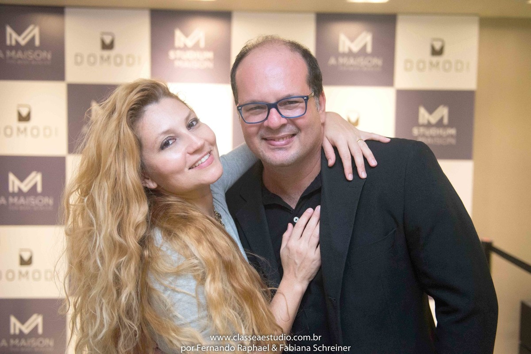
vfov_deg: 36.9
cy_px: 177
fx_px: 531
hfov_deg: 53.1
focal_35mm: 36
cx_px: 266
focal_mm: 36
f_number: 2.8
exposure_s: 1/500
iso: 3200
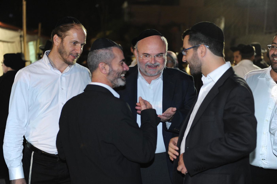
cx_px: 138
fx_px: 477
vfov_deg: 21.9
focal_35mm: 62
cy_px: 92
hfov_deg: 32.4
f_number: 2.8
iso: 1600
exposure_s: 1/125
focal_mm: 62
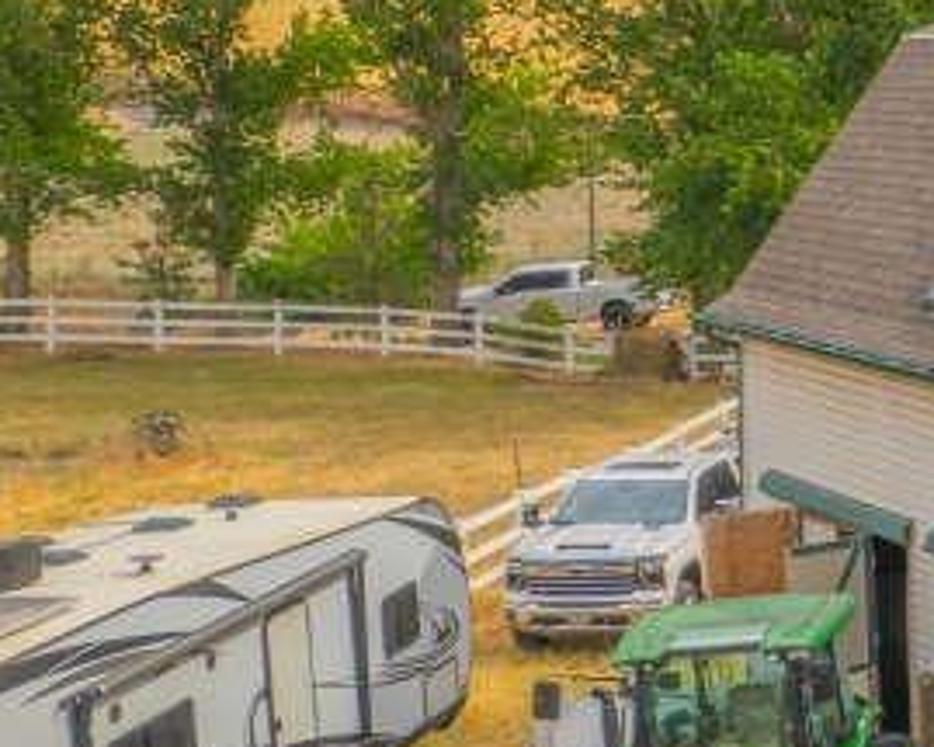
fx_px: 2376
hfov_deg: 17.9
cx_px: 1660
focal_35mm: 86
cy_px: 149
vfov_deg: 17.7
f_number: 2.8
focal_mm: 8.38
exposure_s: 1/90
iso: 100
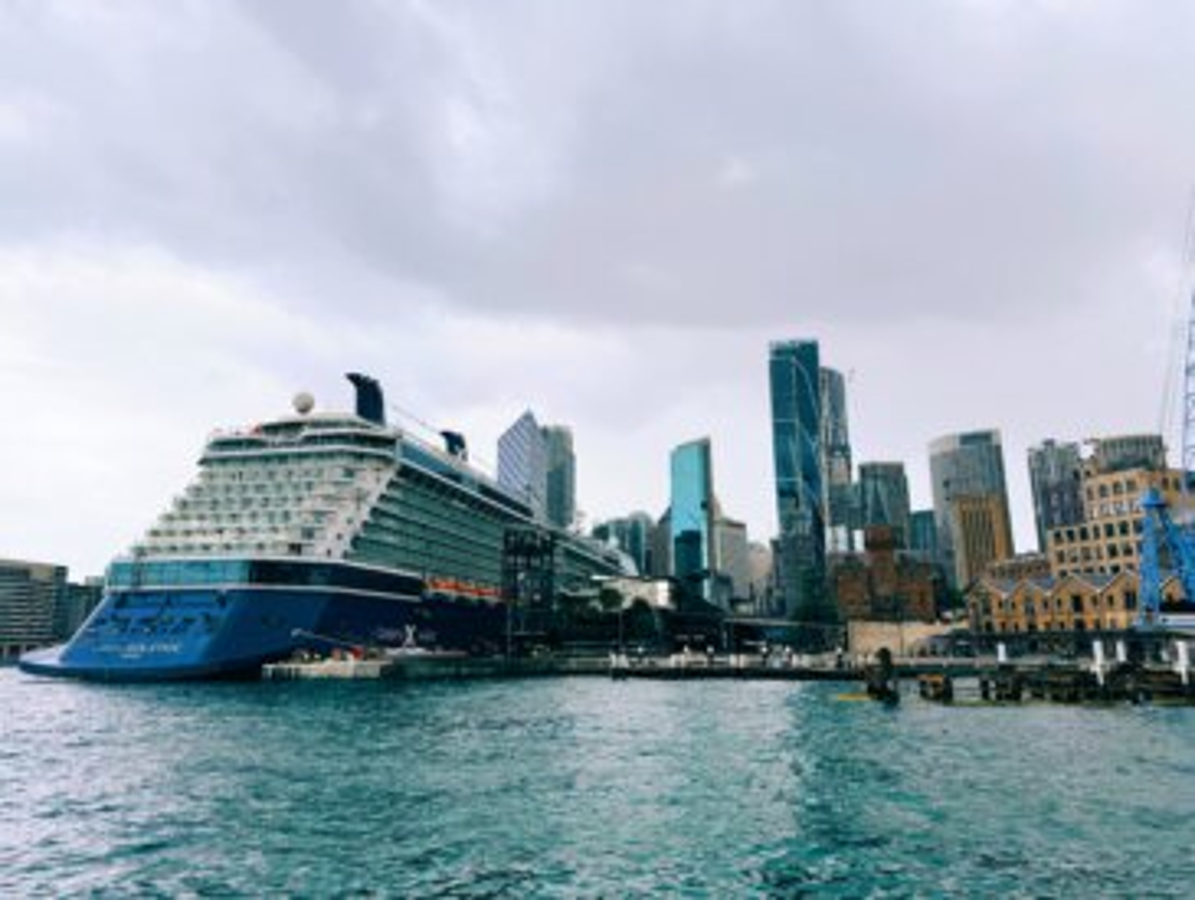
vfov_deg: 57.0
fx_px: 830
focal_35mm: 24
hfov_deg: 71.5
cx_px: 598
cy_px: 450
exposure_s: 1/2110
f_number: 1.78
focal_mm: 6.76
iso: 80
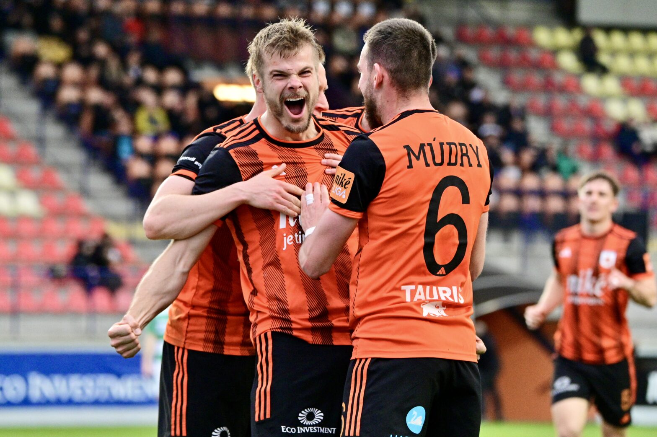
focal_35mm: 220
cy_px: 218
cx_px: 328
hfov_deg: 9.4
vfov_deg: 6.2
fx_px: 4012
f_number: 5.6
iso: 3200
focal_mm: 220
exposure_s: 1/1250
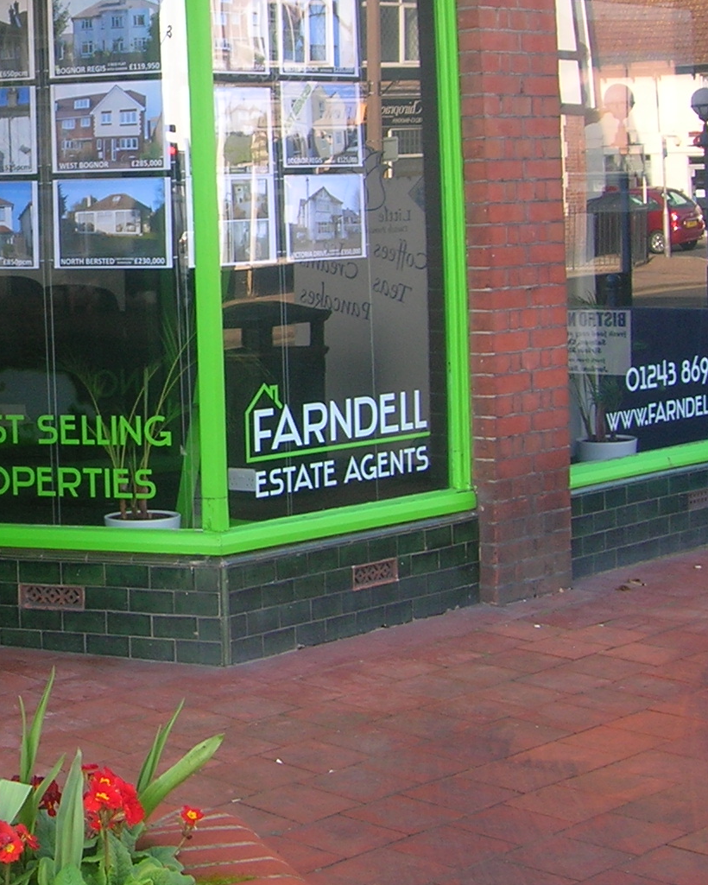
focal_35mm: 74
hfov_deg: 19.6
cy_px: 227
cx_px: -109
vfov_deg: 25.4
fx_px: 1938
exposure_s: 1/37.3
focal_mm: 5.7
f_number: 4.9
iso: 50
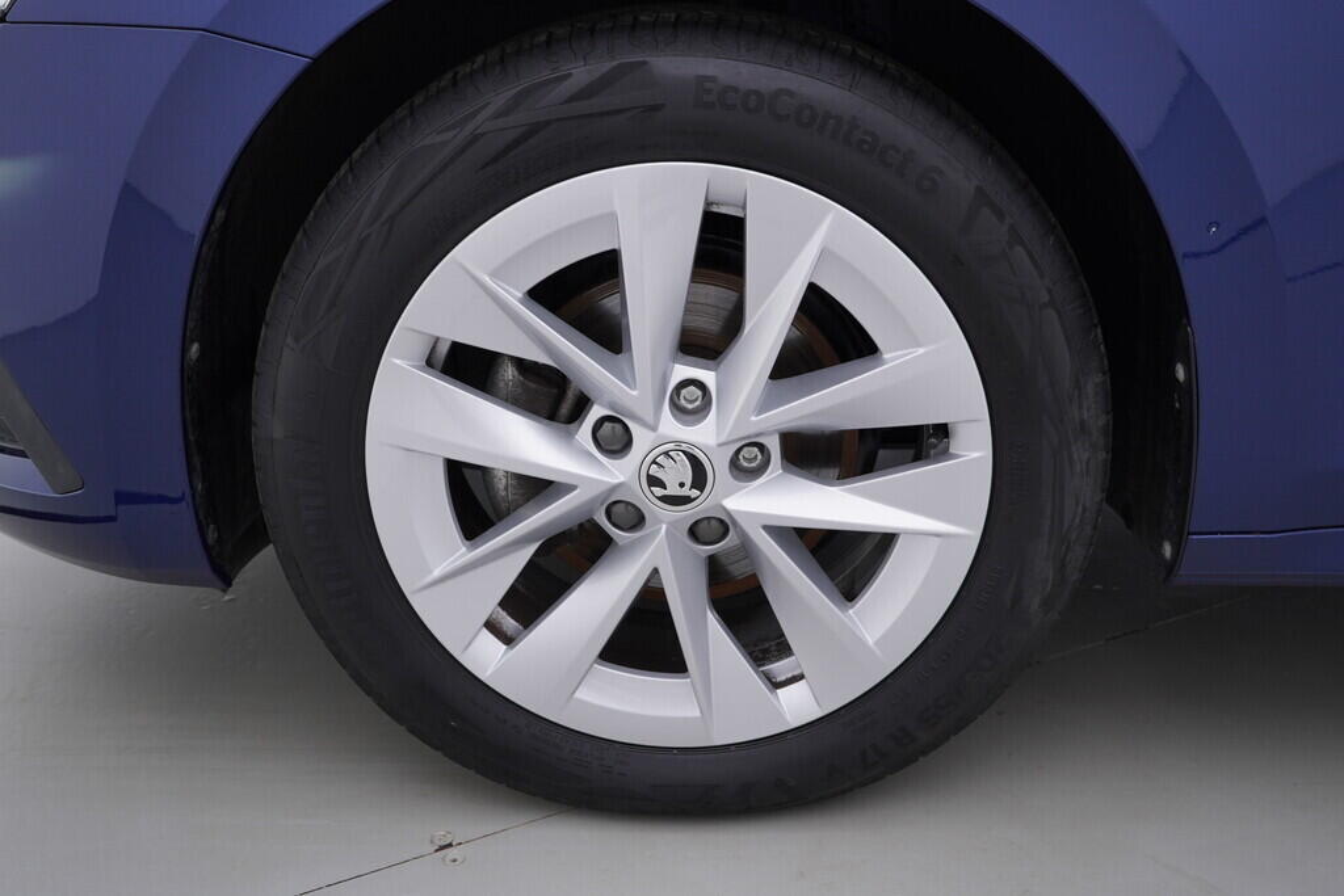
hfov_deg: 53.1
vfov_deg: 36.9
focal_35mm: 36
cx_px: 672
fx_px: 1344
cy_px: 448
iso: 125
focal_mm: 24
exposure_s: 1/80
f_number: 4
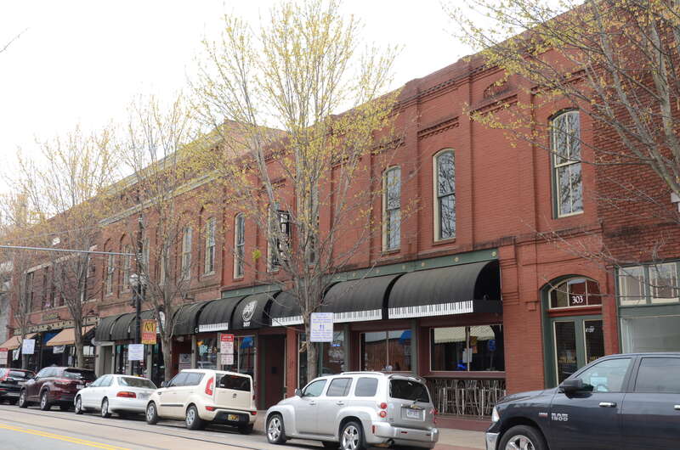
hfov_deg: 46.5
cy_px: 225
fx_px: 792
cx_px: 340
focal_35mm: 42
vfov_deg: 31.8
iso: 250
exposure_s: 1/100
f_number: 10
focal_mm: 28
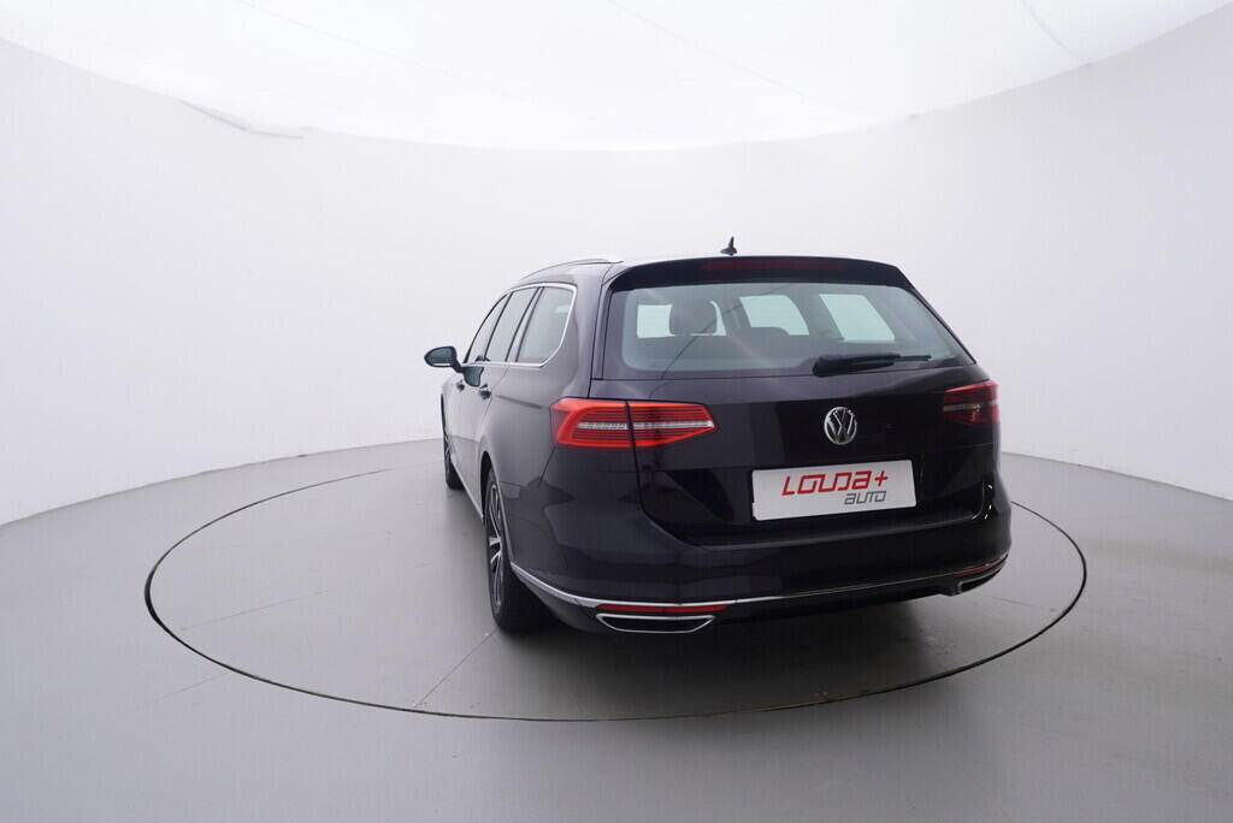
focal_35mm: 22
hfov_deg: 77.3
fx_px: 771
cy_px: 412
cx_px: 616
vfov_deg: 56.2
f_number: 5
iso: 200
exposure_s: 1/80
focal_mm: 15
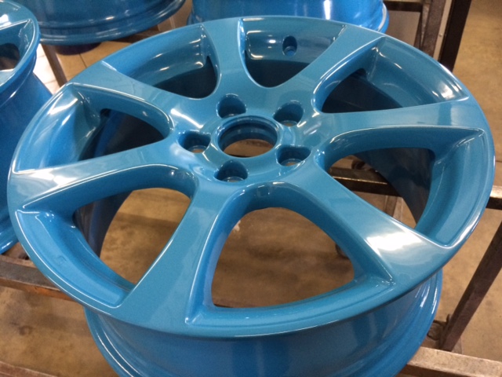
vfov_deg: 48.2
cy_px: 188
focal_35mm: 29
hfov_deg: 61.7
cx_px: 251
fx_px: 421
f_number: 2.2
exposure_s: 1/30
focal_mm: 4.15
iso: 320
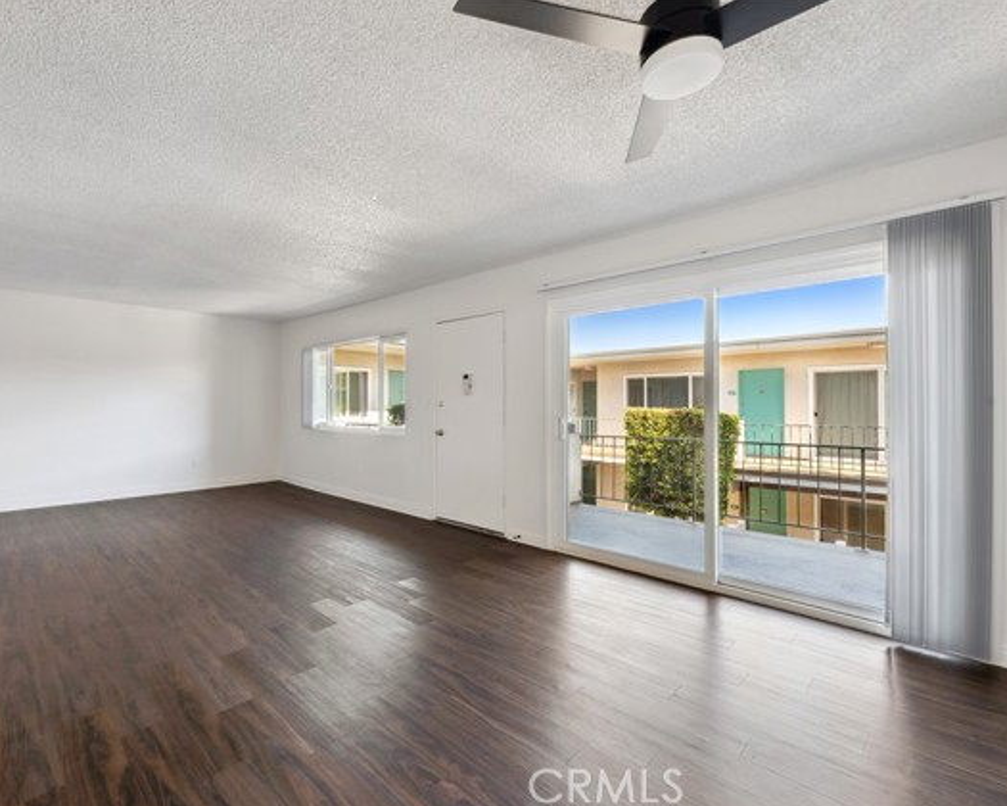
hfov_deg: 92.7
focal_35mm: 16
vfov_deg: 80.4
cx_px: 445
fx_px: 477
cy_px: 405
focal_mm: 14
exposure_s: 1/50
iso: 100
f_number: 9
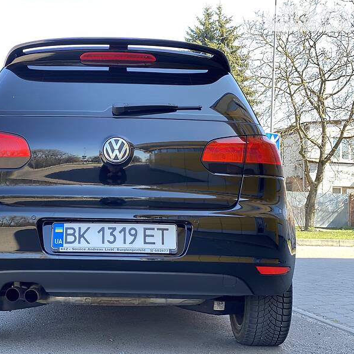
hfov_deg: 27.6
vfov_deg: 27.7
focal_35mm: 62
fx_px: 717
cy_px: 177
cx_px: 121
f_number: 2
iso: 40
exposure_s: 1/122
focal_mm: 6
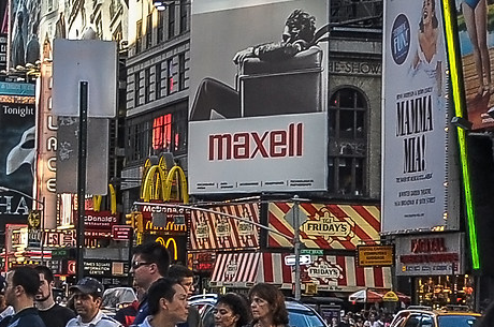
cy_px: 91
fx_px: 1931
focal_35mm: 141
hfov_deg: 13.8
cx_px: -209
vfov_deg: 9.7
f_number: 4
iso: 200
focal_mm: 18
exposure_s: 1/200
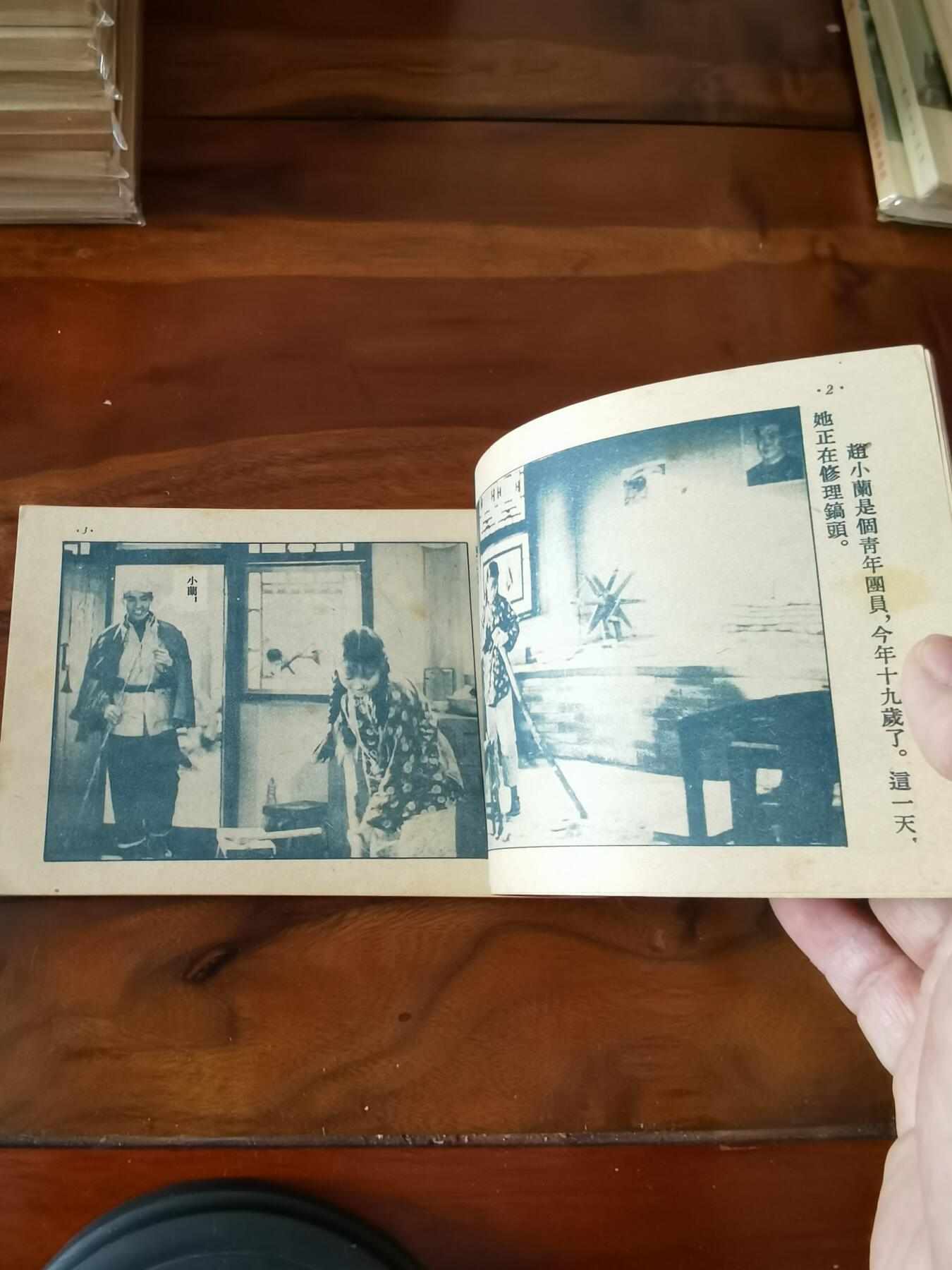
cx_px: 476
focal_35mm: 27
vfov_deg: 65.3
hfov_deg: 51.4
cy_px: 635
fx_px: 990
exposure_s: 1/33.3
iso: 400
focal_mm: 2.26
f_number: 2.2
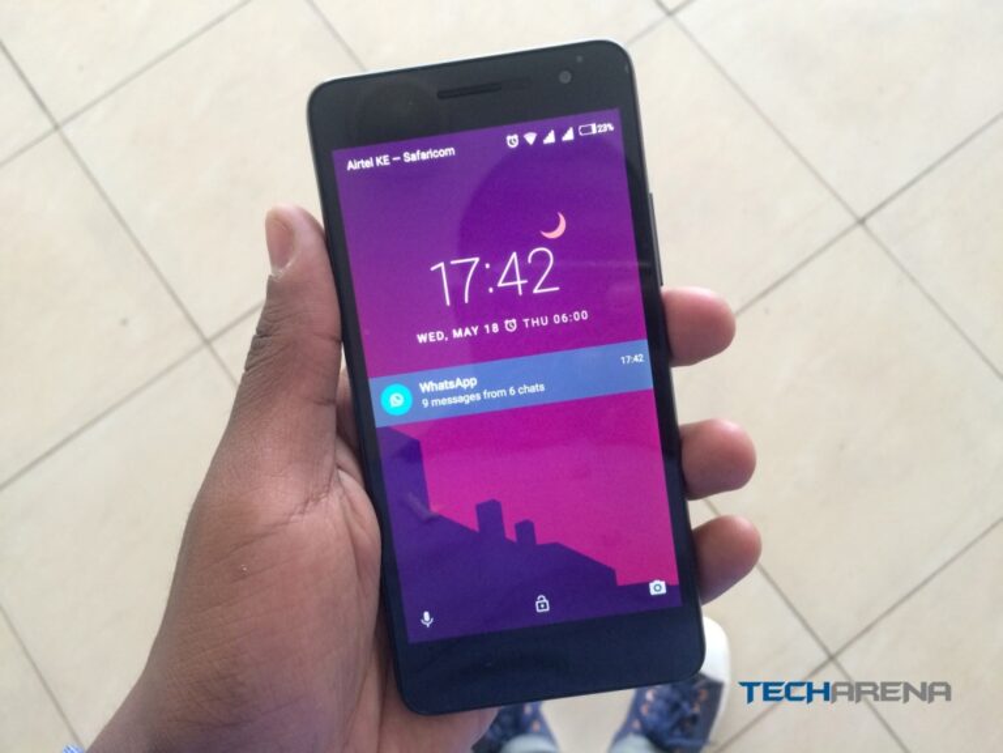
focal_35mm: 29
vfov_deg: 48.2
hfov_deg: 61.7
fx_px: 840
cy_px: 376
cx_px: 502
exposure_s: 1/33
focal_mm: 4.15
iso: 200
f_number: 2.2
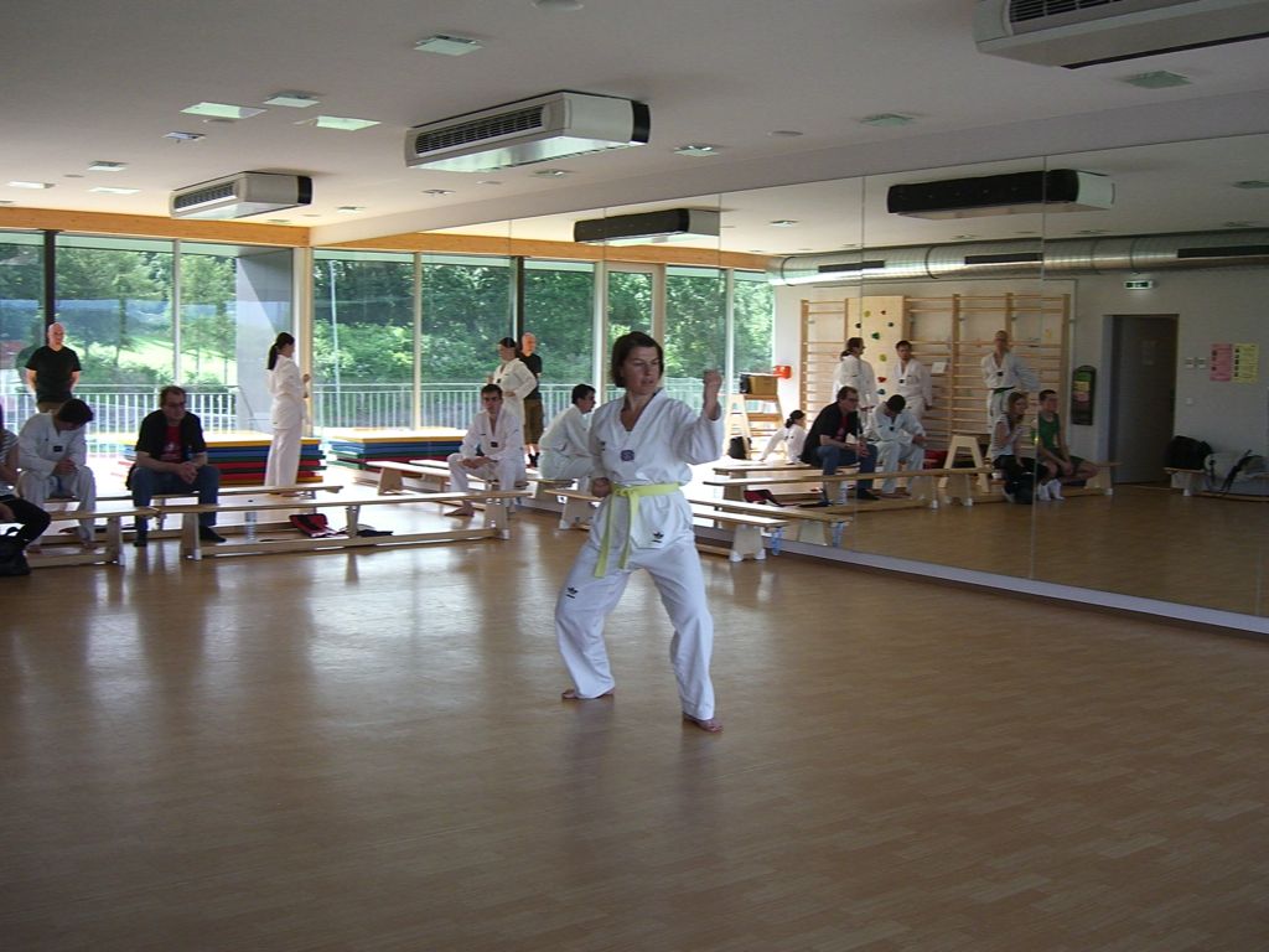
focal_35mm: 38
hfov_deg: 49.0
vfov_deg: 37.7
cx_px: 634
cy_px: 476
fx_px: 1393
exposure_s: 1/640
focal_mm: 7.9
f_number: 2.8
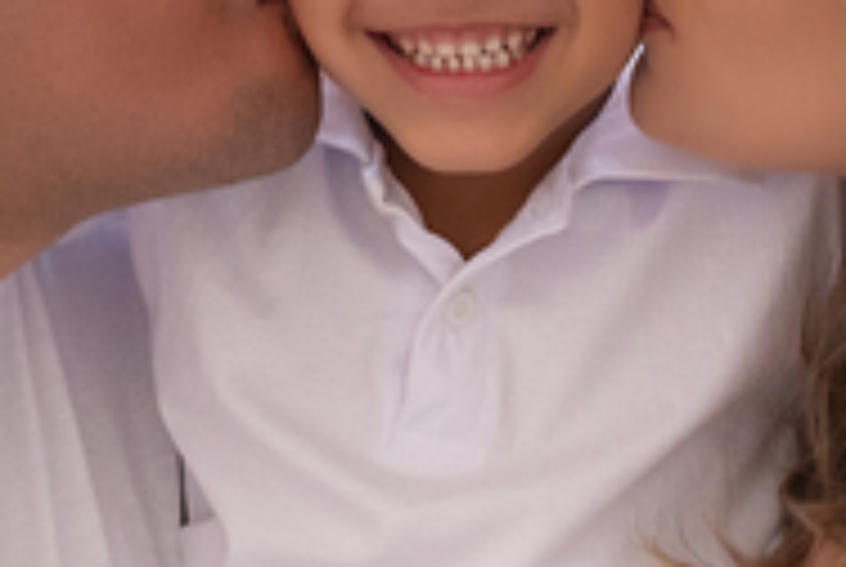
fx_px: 5249
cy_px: 538
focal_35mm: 223
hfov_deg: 9.2
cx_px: 603
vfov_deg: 6.2
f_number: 3.5
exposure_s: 1/100
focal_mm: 35
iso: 1000
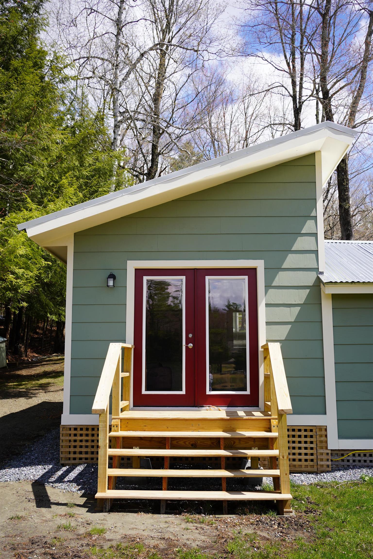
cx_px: 186
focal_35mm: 35
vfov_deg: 54.4
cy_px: 280
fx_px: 544
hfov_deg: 37.9
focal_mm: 35
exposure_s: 1/400
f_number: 5
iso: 100
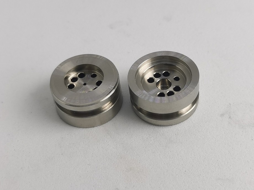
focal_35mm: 42
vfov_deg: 34.3
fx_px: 308
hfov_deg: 44.8
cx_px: 127
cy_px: 95
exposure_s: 1/803
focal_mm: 5.58
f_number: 1.8
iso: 50
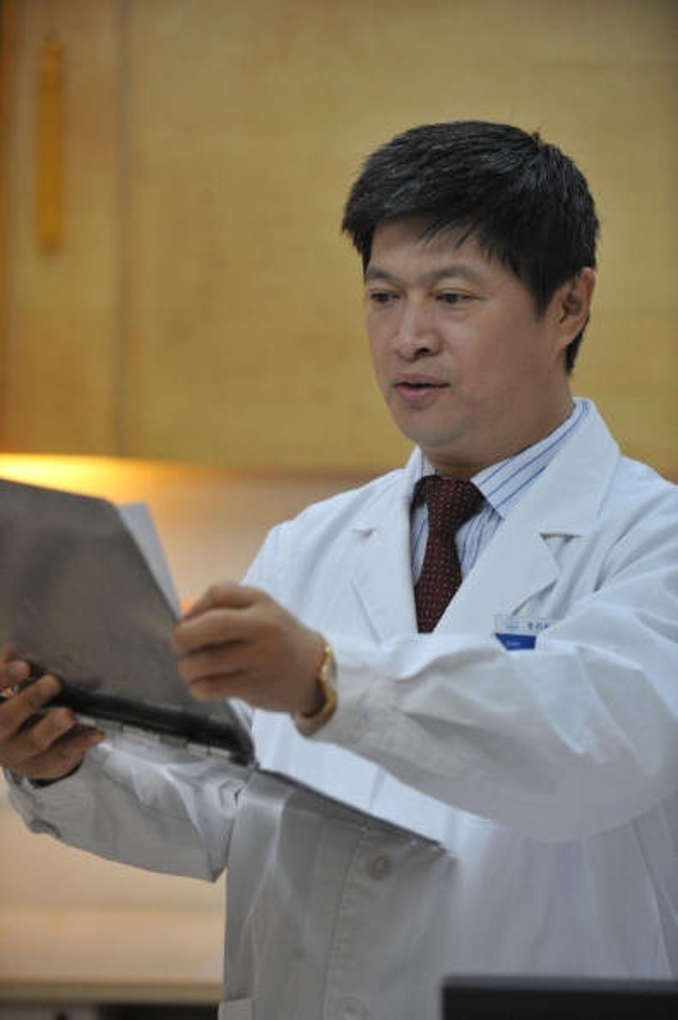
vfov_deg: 15.8
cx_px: 339
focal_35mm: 130
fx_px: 3681
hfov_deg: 10.5
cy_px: 510
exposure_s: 1/160
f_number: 3.5
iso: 1250
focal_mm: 130
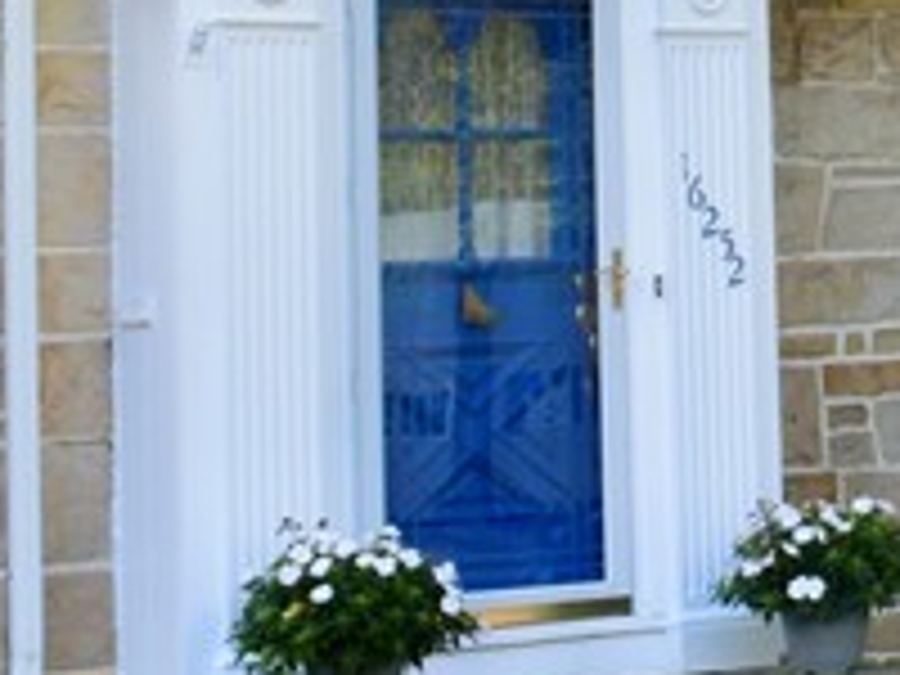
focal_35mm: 141
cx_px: 1634
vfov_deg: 10.3
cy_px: -198
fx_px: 3666
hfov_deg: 12.7
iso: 400
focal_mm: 18
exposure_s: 1/200
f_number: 7.1
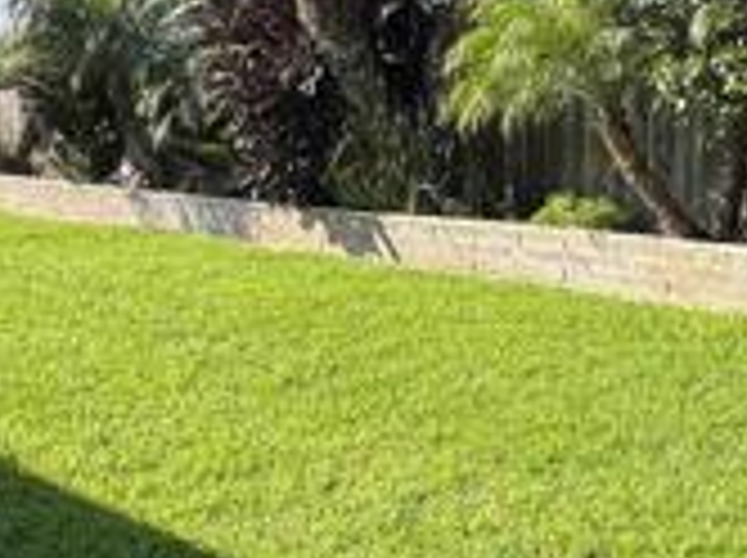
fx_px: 1164
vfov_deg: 26.9
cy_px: 234
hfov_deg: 35.3
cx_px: 490
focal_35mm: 54
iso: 40
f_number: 2.2
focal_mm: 2.22
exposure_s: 1/700
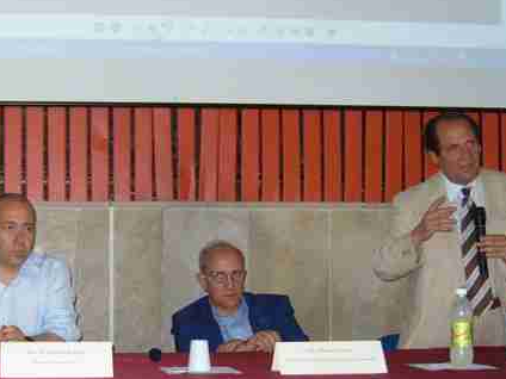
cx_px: 104
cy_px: 263
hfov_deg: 28.8
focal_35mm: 66
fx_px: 965
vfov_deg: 22.1
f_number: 2.8
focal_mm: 7.4
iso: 183
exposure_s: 1/30
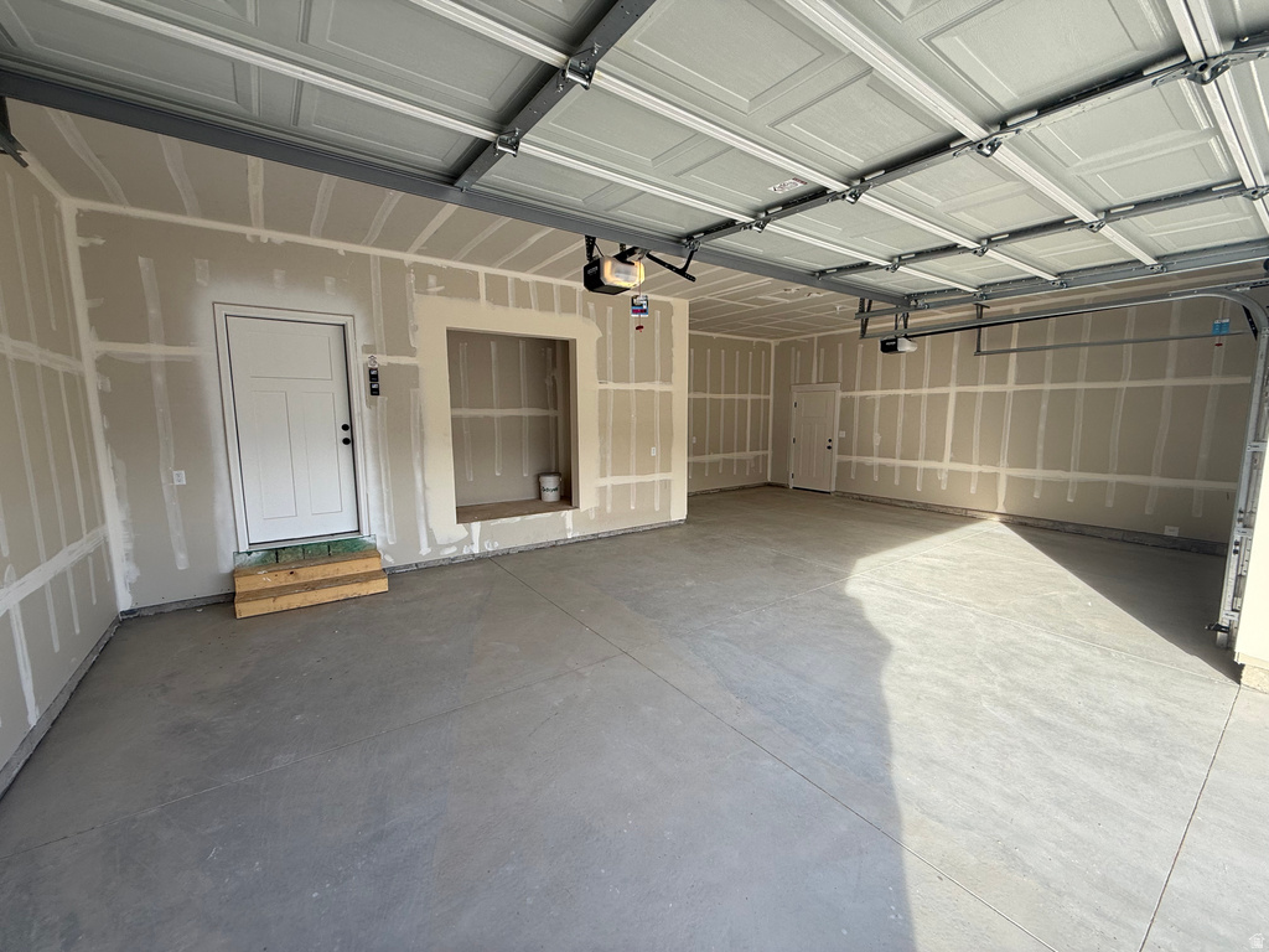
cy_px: 476
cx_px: 634
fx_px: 513
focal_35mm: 14
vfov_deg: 85.7
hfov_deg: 102.1
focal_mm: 2.22
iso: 50
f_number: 2.2
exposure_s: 1/162
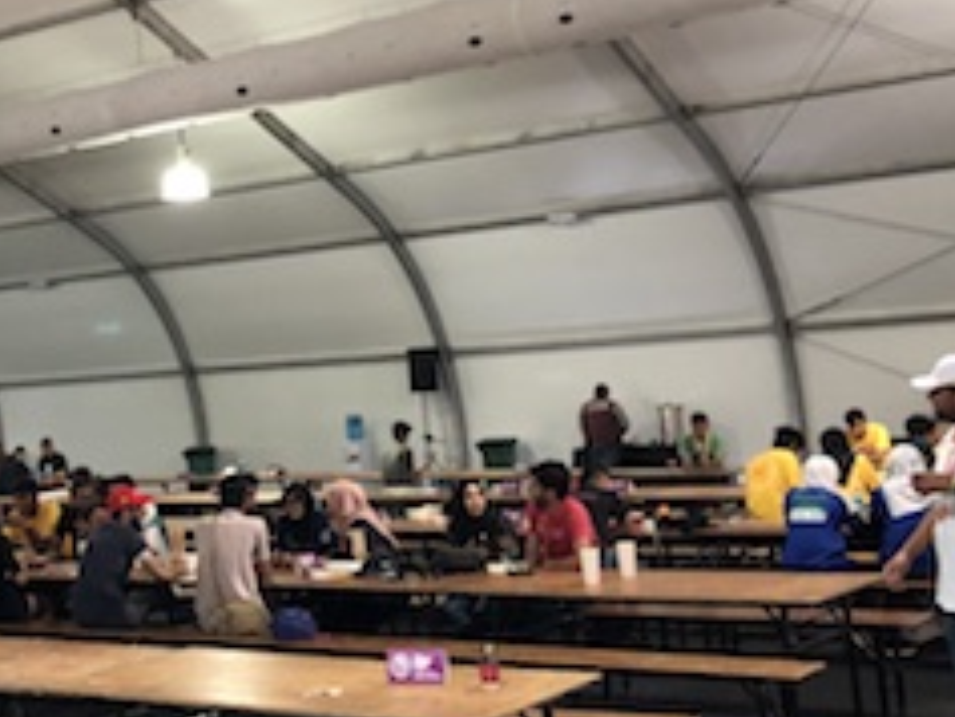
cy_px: 260
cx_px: 161
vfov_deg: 24.8
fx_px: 1629
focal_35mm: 59
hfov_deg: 31.6
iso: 100
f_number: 1.8
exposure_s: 1/17
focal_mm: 4
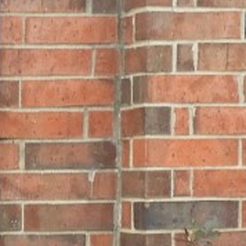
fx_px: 1721
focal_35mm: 214
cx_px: -392
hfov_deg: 7.5
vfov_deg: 8.1
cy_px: 305
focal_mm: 5.4
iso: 100
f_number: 3.5
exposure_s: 1/100
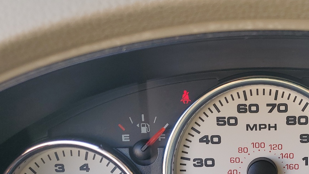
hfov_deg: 37.5
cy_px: 203
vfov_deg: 21.6
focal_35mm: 52
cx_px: 273
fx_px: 426
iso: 50
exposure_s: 1/147
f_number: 1.5
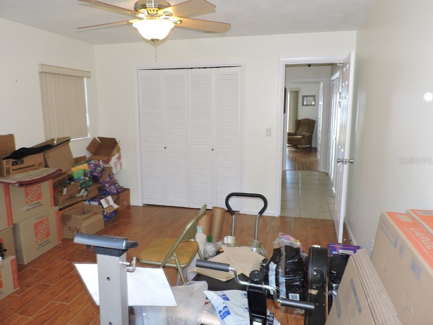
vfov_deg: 54.9
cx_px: 215
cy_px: 160
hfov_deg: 69.4
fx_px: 313
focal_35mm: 25
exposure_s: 1/30
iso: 200
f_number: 3
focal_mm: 4.3
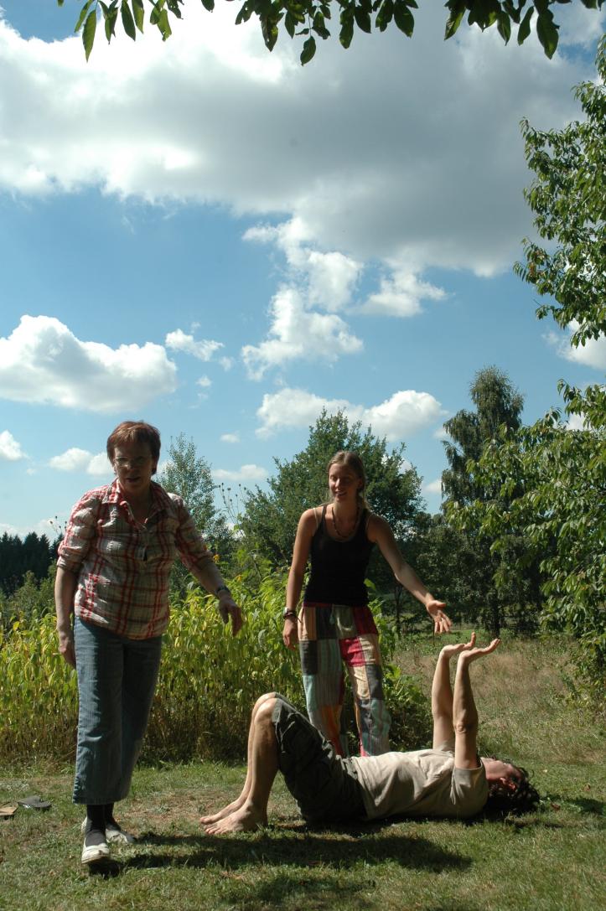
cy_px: 456
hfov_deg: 35.4
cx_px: 303
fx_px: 948
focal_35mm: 38
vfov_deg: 51.3
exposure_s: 1/320
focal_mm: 25
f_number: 9
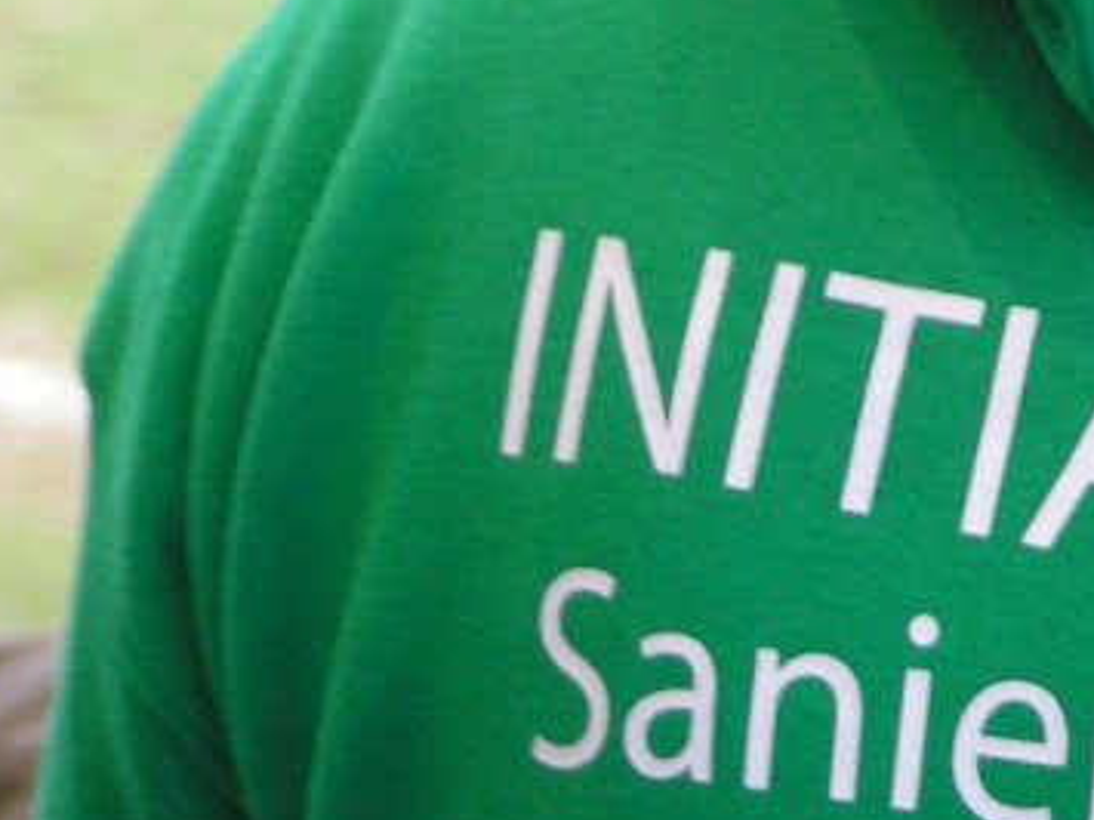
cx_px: 952
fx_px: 14027
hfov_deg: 4.5
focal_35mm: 444
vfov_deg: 3.3
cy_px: 752
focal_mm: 30.1
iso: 200
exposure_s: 1/30
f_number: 3.5
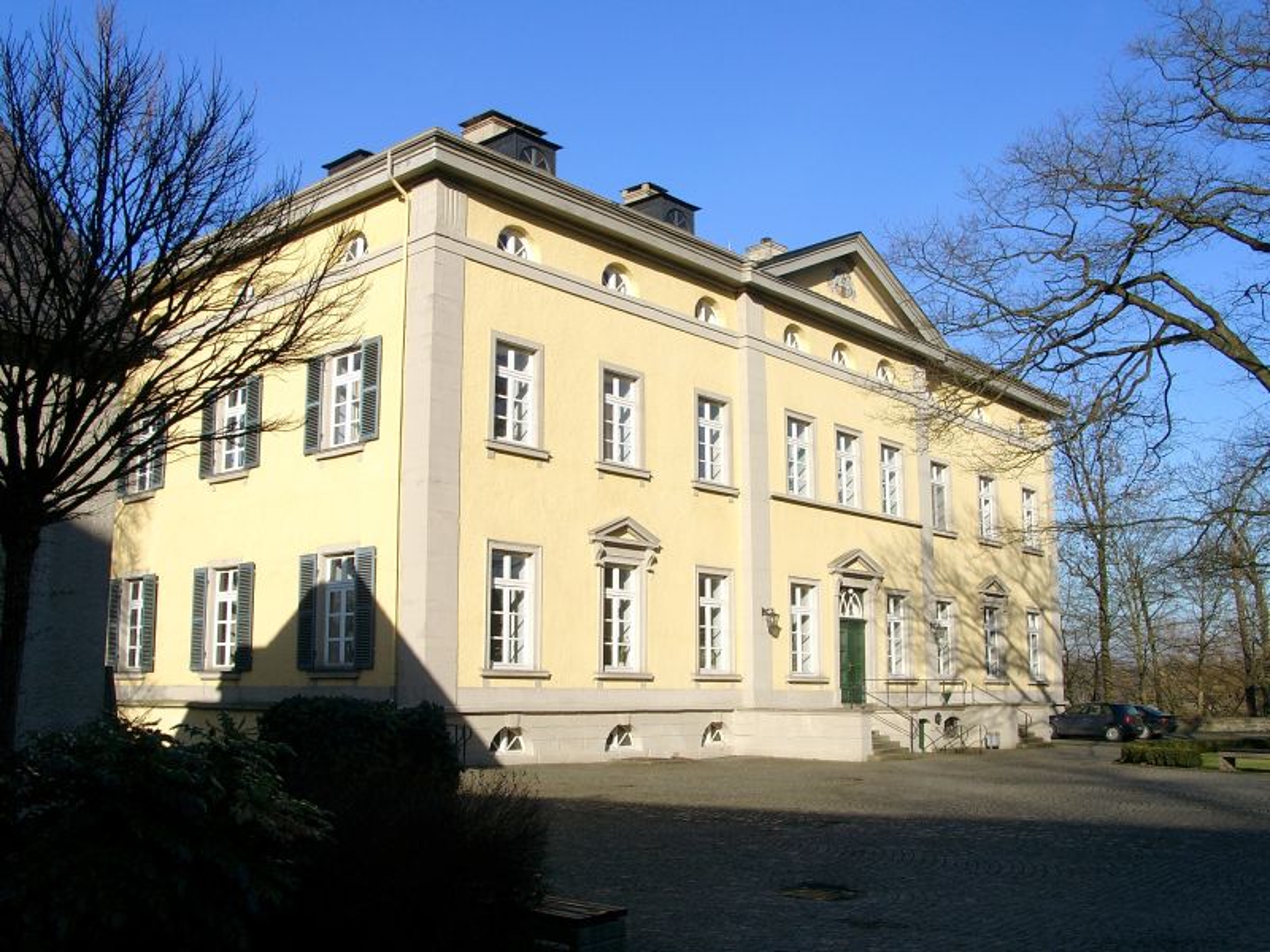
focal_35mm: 34
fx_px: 1247
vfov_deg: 41.8
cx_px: 635
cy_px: 476
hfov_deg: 54.0
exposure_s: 1/749
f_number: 4
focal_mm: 7.13
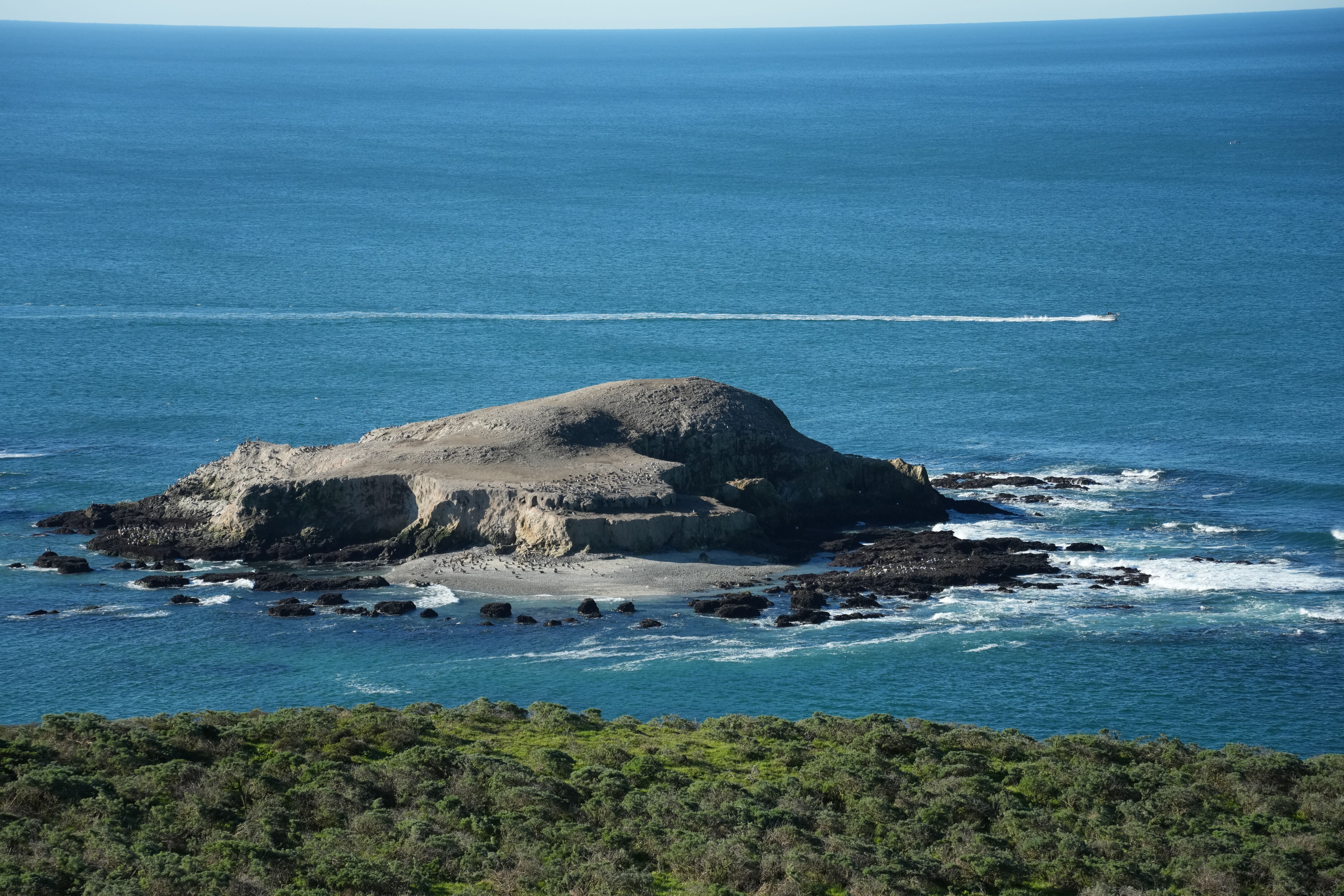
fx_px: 4218
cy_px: 448
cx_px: 672
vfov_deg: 12.1
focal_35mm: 113
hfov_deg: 18.1
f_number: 6.3
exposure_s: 1/2000
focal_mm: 113
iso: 800
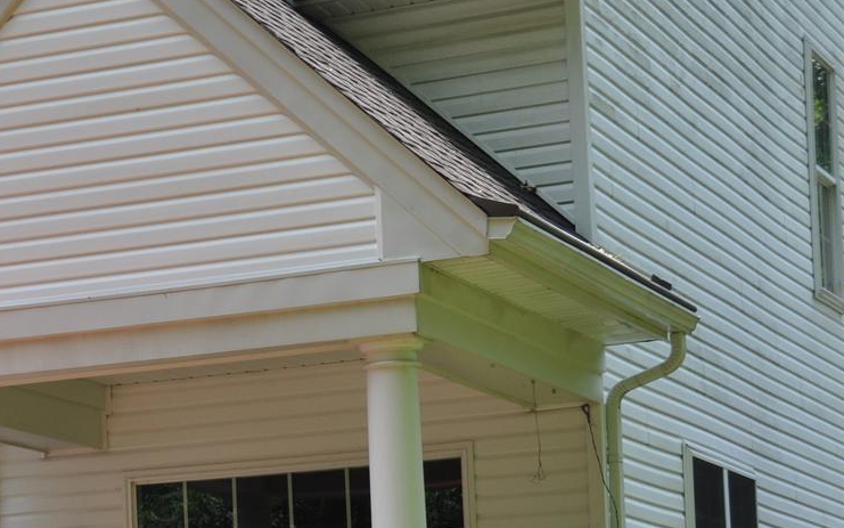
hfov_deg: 14.7
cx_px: -305
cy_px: 561
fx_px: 3105
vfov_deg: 9.6
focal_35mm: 135
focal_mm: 32
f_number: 8
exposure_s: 1/250
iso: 200
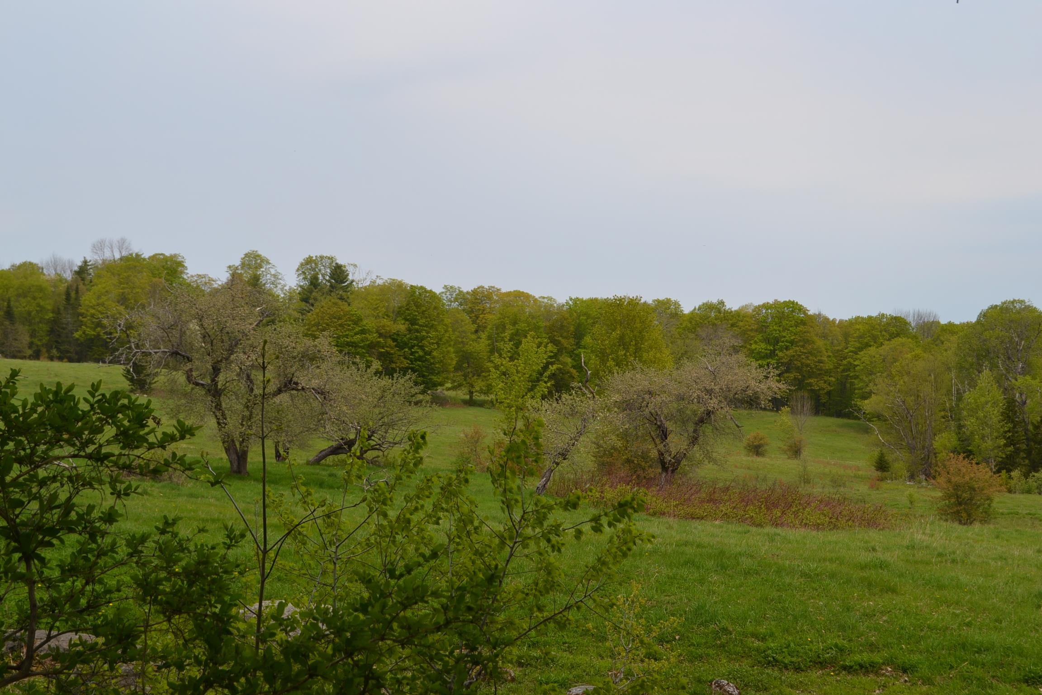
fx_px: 1563
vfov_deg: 25.1
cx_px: 521
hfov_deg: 36.9
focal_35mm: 54
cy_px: 348
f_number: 8
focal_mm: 36
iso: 100
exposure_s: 1/250
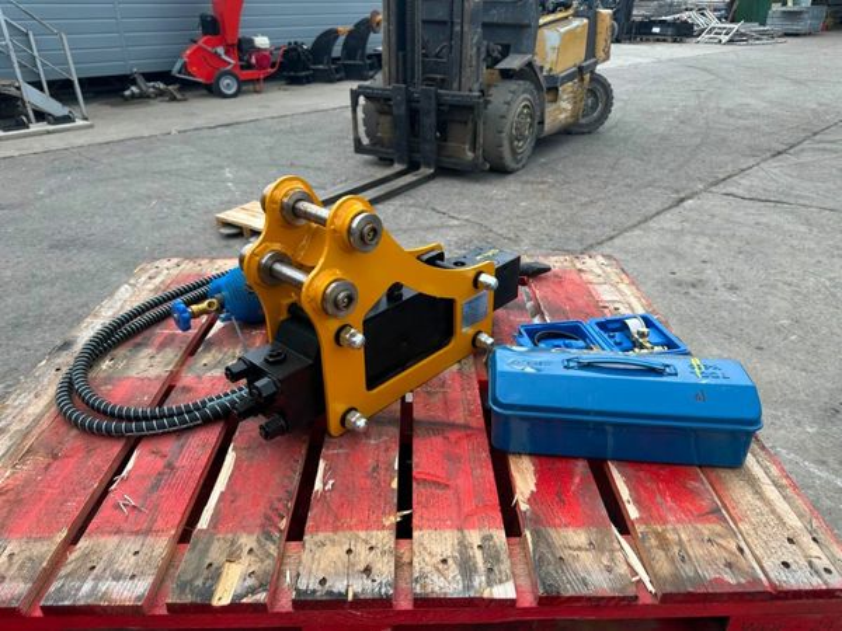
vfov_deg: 56.8
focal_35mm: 24
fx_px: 584
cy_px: 316
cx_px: 421
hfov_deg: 71.6
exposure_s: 1/422
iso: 80
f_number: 1.78
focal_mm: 6.86
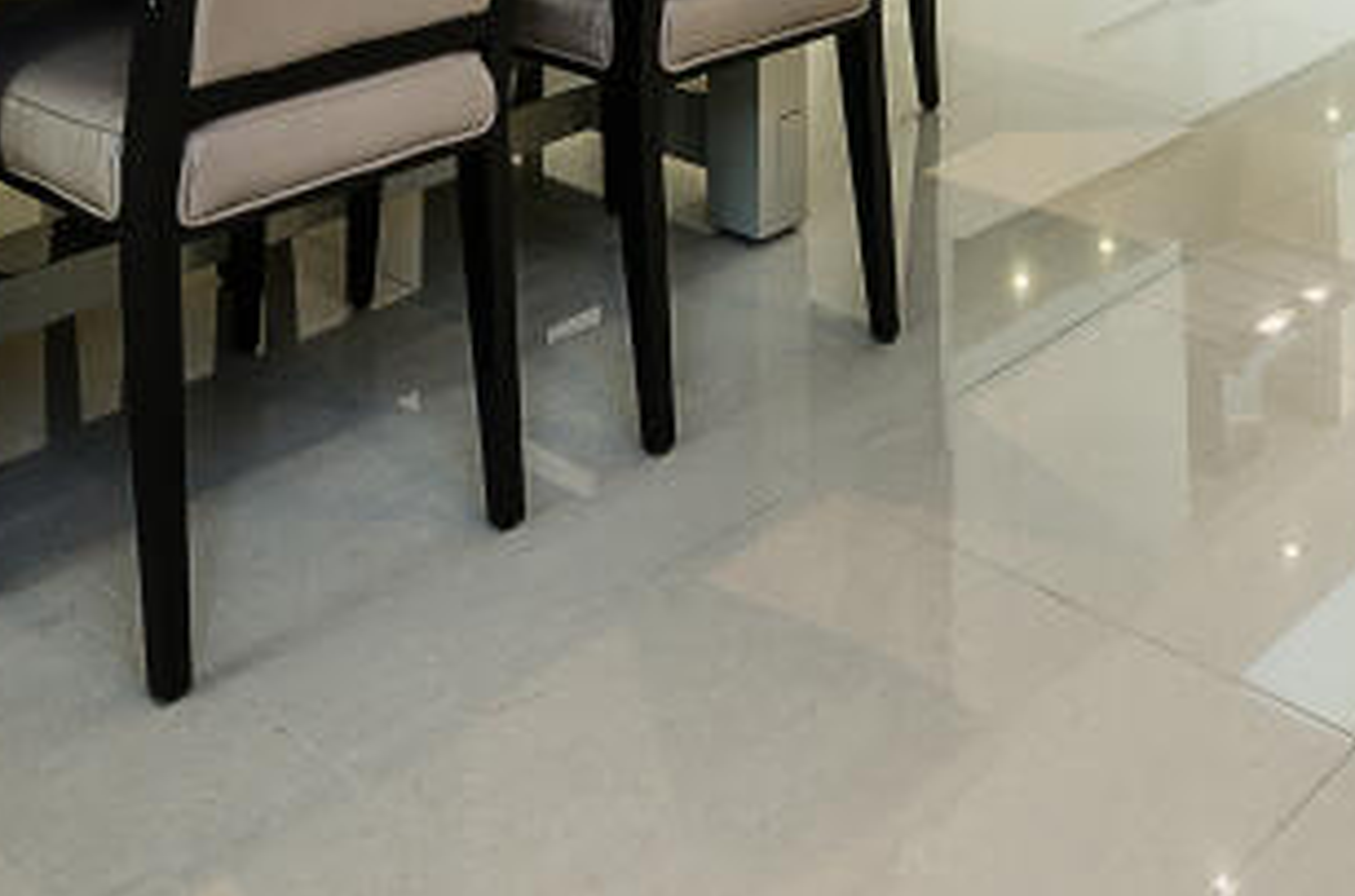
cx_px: 746
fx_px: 1877
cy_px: -596
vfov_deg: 20.9
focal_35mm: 50
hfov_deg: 39.6
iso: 125
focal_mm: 10
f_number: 9
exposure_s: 1/2.5
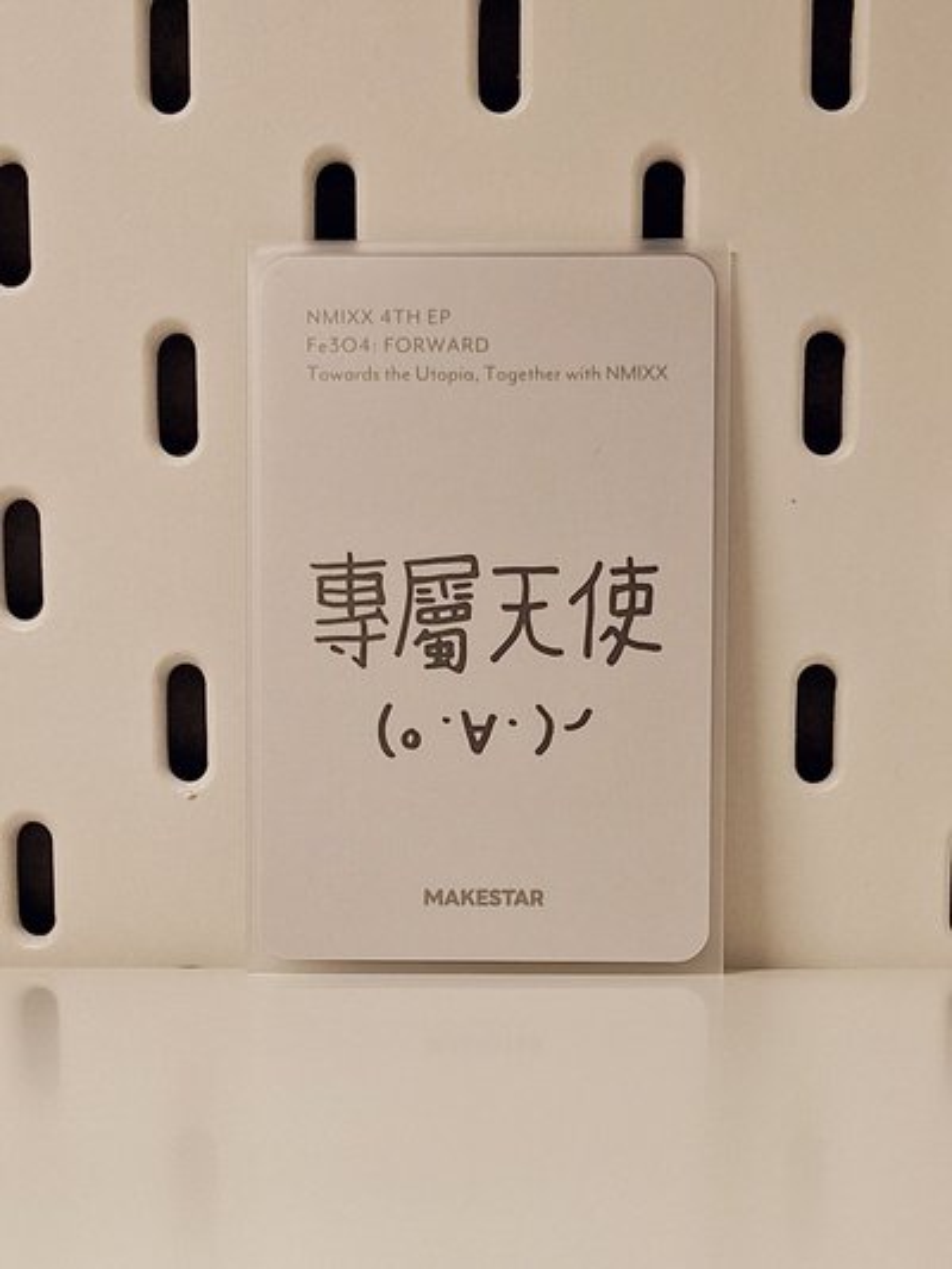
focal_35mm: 23
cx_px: 476
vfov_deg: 73.9
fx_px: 843
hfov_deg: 58.9
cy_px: 634
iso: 64
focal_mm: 5.54
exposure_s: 1/120
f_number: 1.8
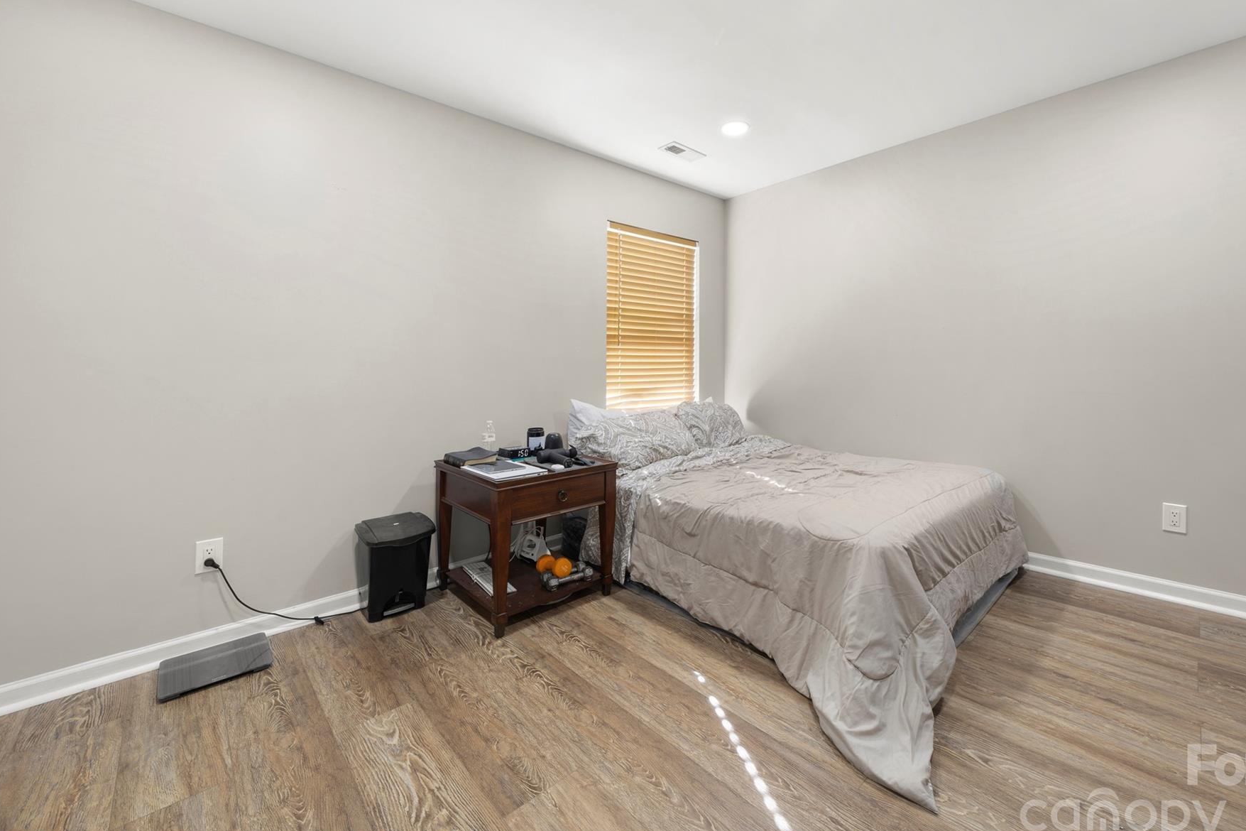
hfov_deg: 103.8
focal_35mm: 14
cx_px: 694
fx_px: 485
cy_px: 393
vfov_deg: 81.1
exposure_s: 2.5
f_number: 9
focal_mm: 12
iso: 200
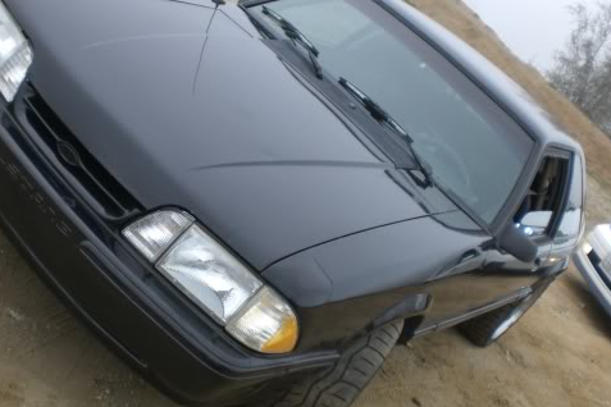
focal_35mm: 53
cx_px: 261
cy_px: 205
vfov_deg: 25.5
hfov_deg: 37.4
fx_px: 899
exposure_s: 1/250
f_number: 3.1
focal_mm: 6.3
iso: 50
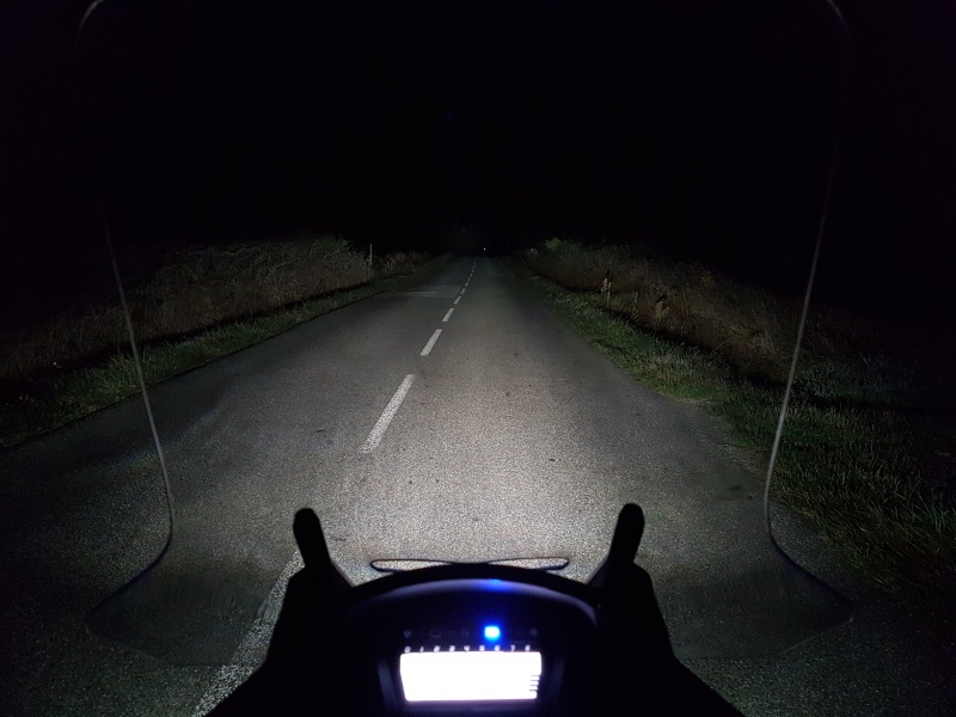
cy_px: 358
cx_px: 478
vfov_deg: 53.1
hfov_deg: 67.3
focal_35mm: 26
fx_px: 718
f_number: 1.7
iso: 320
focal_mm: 4.2
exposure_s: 1/10
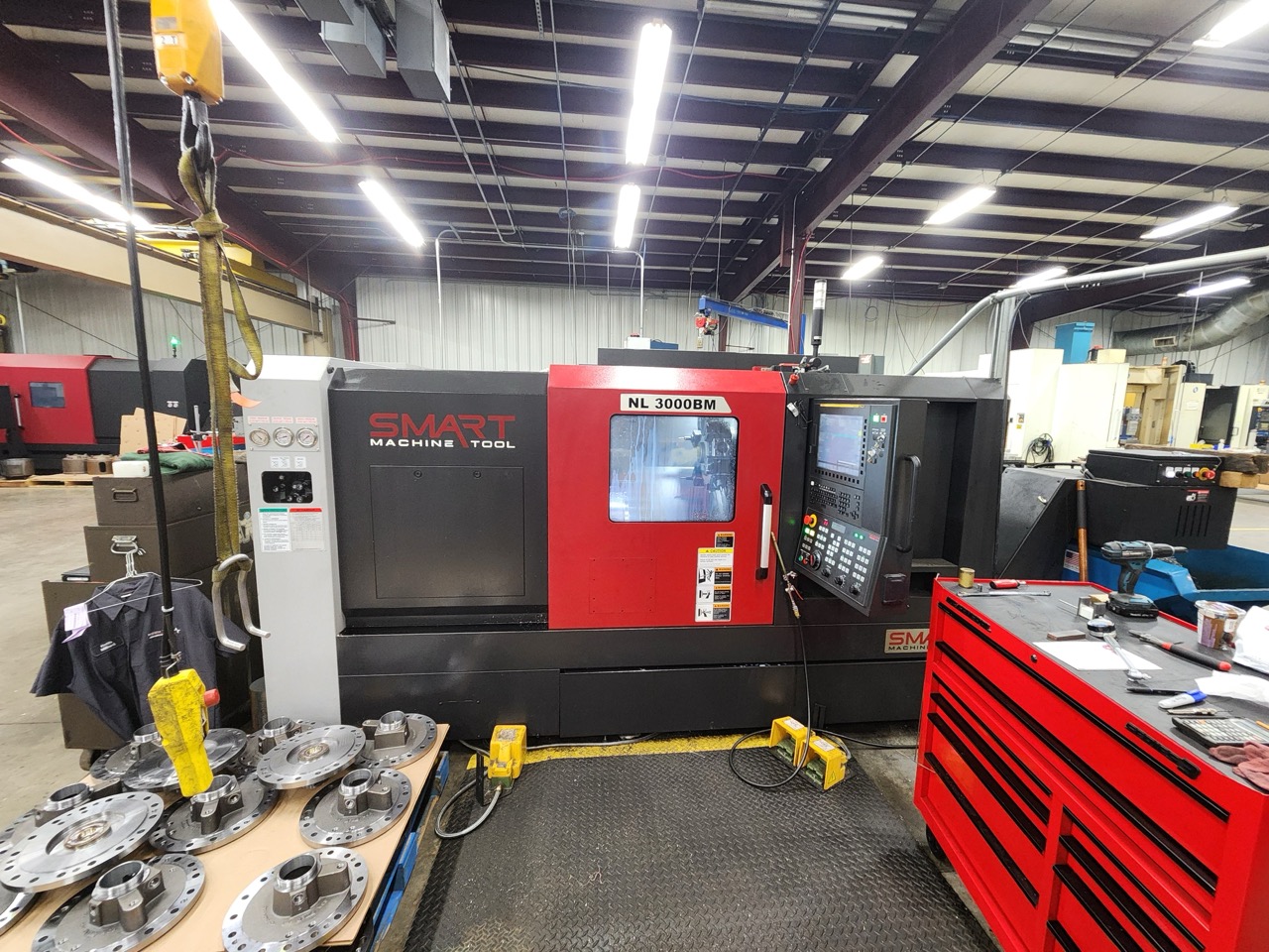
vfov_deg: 89.9
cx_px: 634
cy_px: 476
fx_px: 477
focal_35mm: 13
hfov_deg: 106.2
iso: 320
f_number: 2.2
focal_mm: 2.2
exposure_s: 1/30
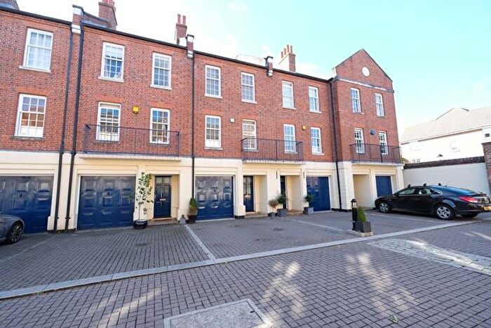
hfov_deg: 100.4
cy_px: 164
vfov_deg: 77.4
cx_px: 246
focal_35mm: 15
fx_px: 205
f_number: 4
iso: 200
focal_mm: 10
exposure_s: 1/160
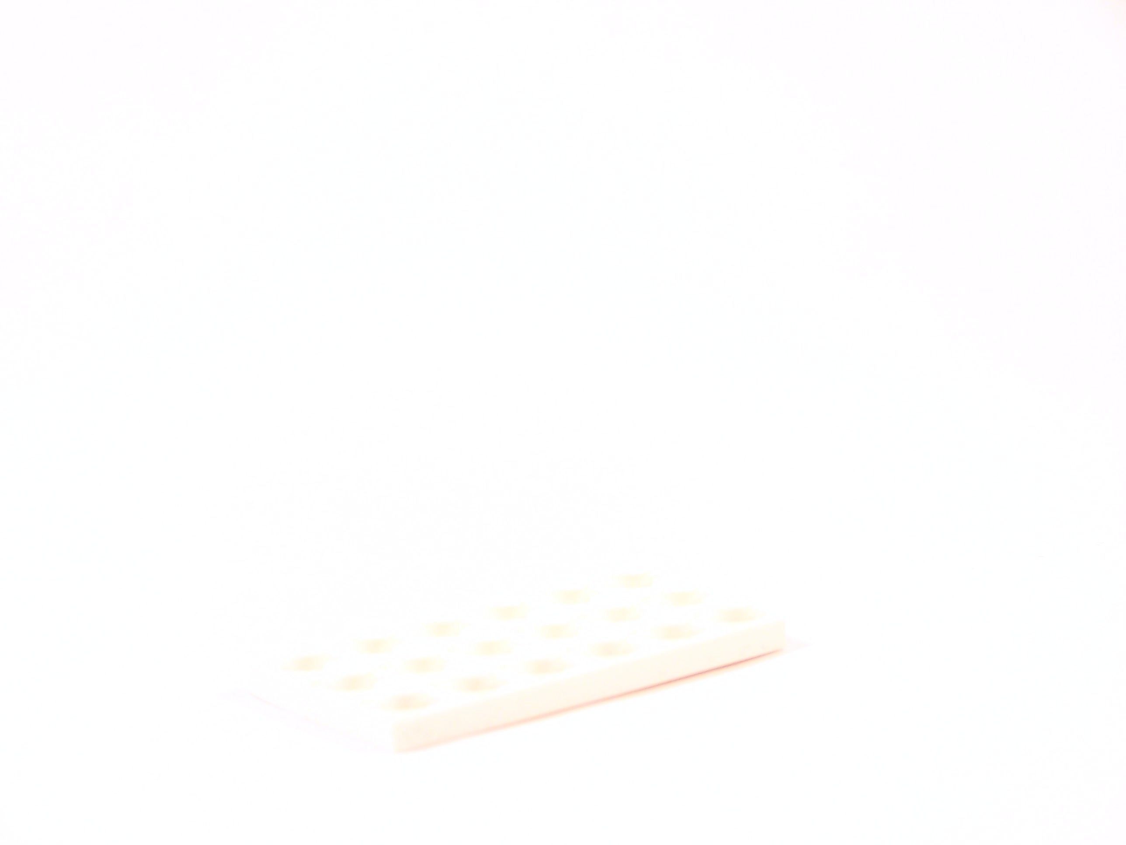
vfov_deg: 14.1
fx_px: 3415
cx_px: 563
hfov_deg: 18.7
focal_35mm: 105
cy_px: 422
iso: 100
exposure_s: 1/15
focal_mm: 17.5
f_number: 3.2
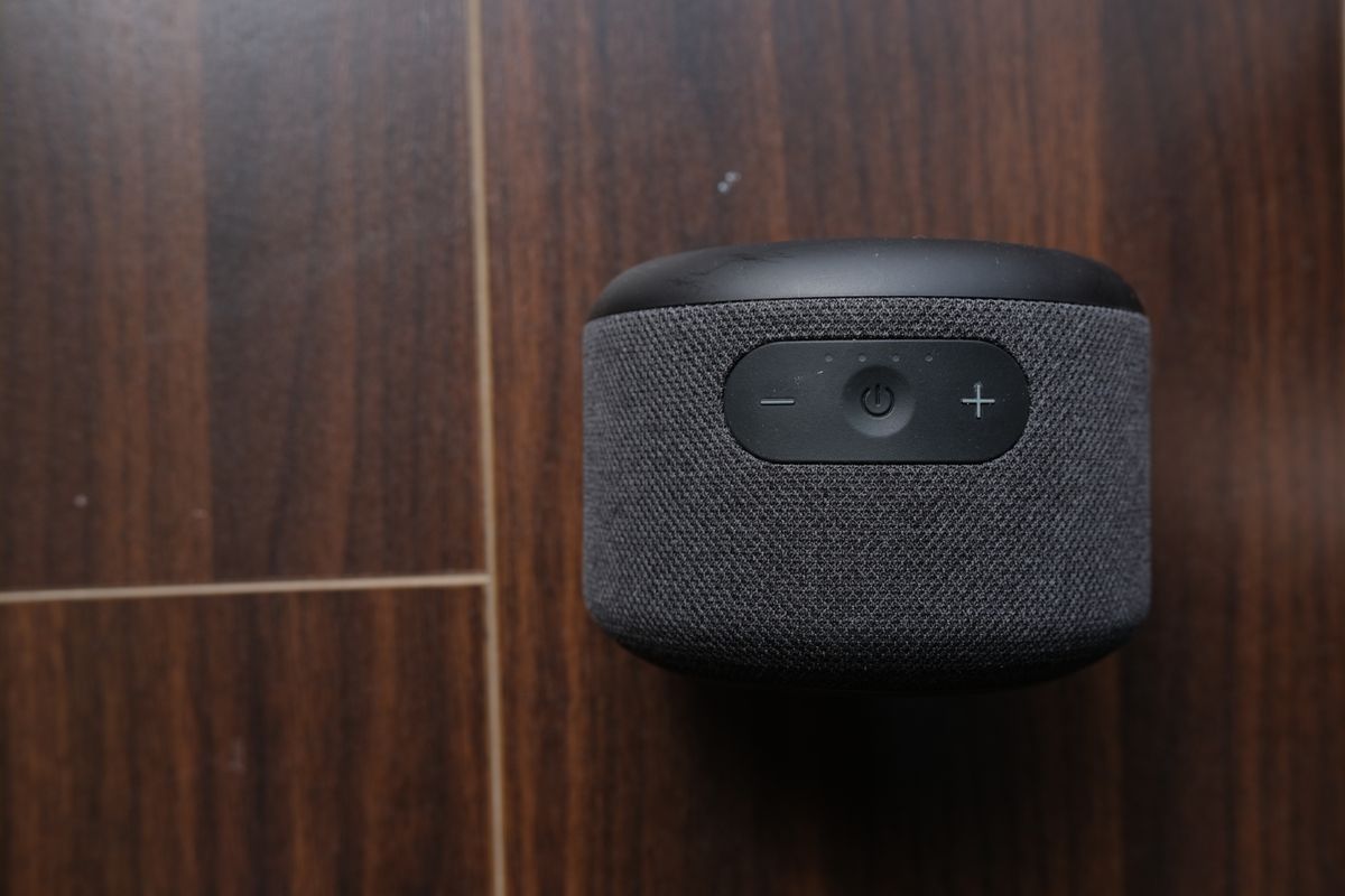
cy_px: 448
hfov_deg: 53.1
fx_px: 1345
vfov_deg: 36.9
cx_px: 672
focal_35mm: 36
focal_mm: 24.2
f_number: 5.6
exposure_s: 1/110
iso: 160
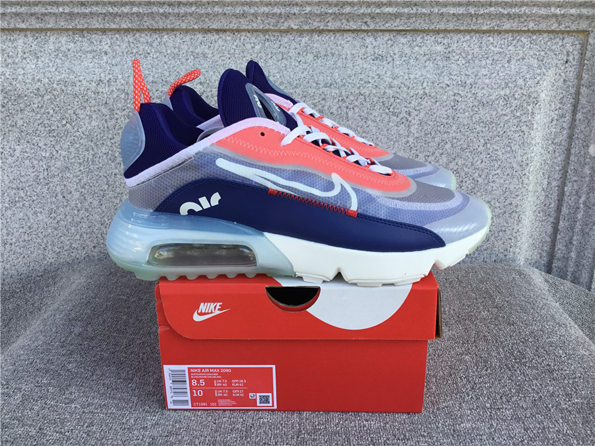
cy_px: 223
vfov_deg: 45.4
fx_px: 533
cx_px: 298
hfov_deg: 58.4
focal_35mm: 31
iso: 25
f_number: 2.4
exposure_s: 1/212
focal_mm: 3.3
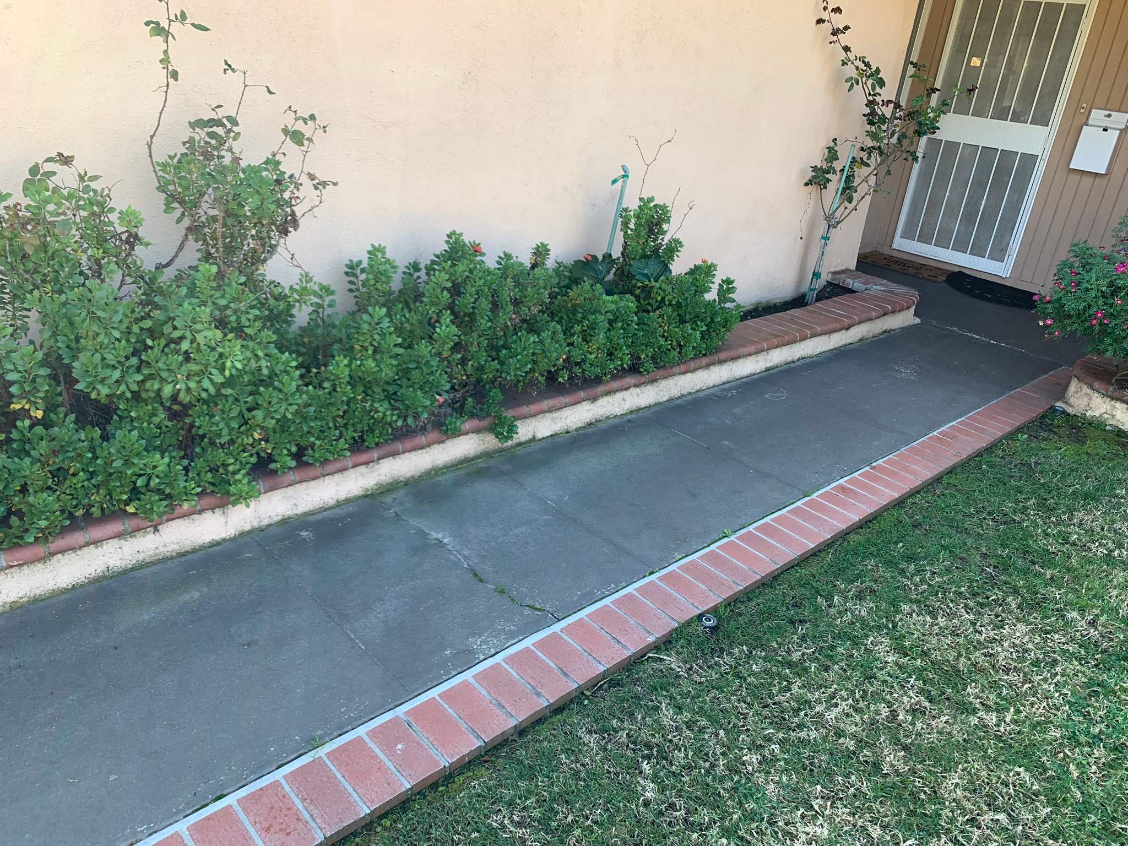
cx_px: 564
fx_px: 847
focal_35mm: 26
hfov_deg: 67.3
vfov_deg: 53.1
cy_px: 423
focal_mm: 4.25
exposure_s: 1/123
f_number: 1.8
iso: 25
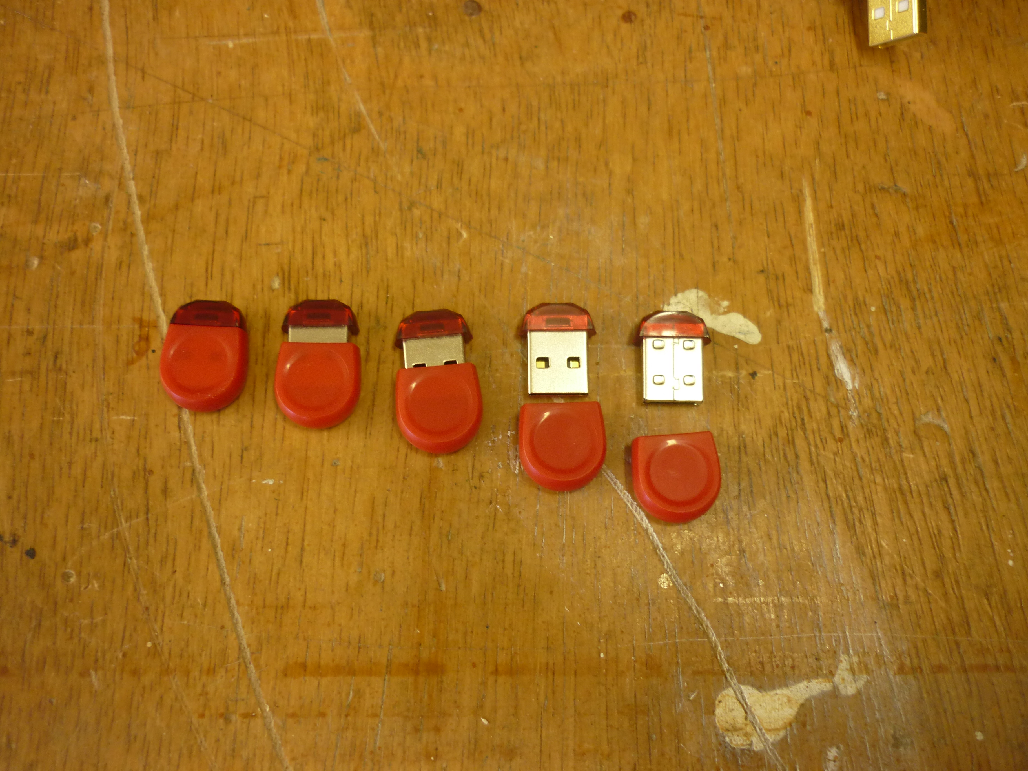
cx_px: 514
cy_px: 386
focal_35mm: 33
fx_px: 980
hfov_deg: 55.4
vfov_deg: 42.9
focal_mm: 5.5
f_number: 2.8
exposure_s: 1/30
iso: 160
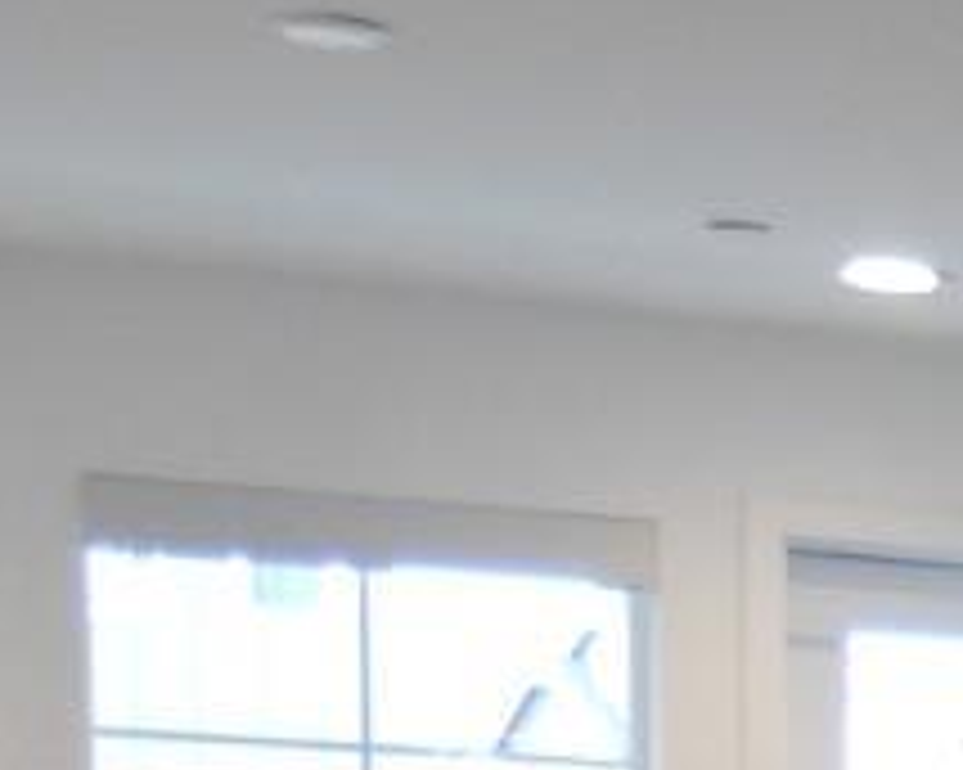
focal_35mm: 185
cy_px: 2227
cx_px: 2110
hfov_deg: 9.5
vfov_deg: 7.4
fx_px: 5270
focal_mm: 4.9
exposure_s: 1/30
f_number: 3.2
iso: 100
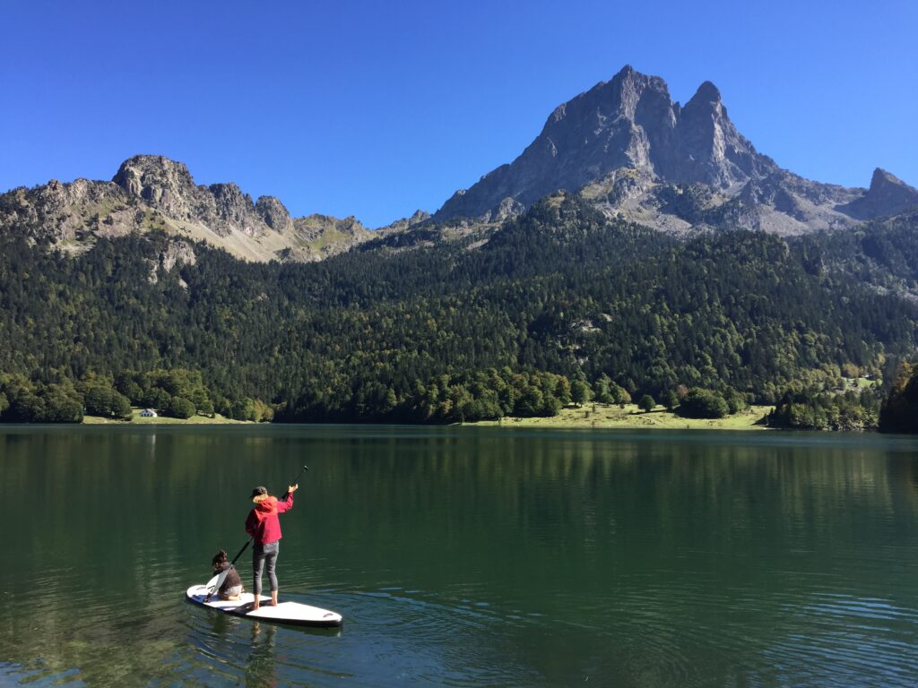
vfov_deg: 48.2
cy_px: 344
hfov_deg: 61.7
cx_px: 459
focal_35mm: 29
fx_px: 769
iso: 32
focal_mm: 4.15
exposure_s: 1/746
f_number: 2.2
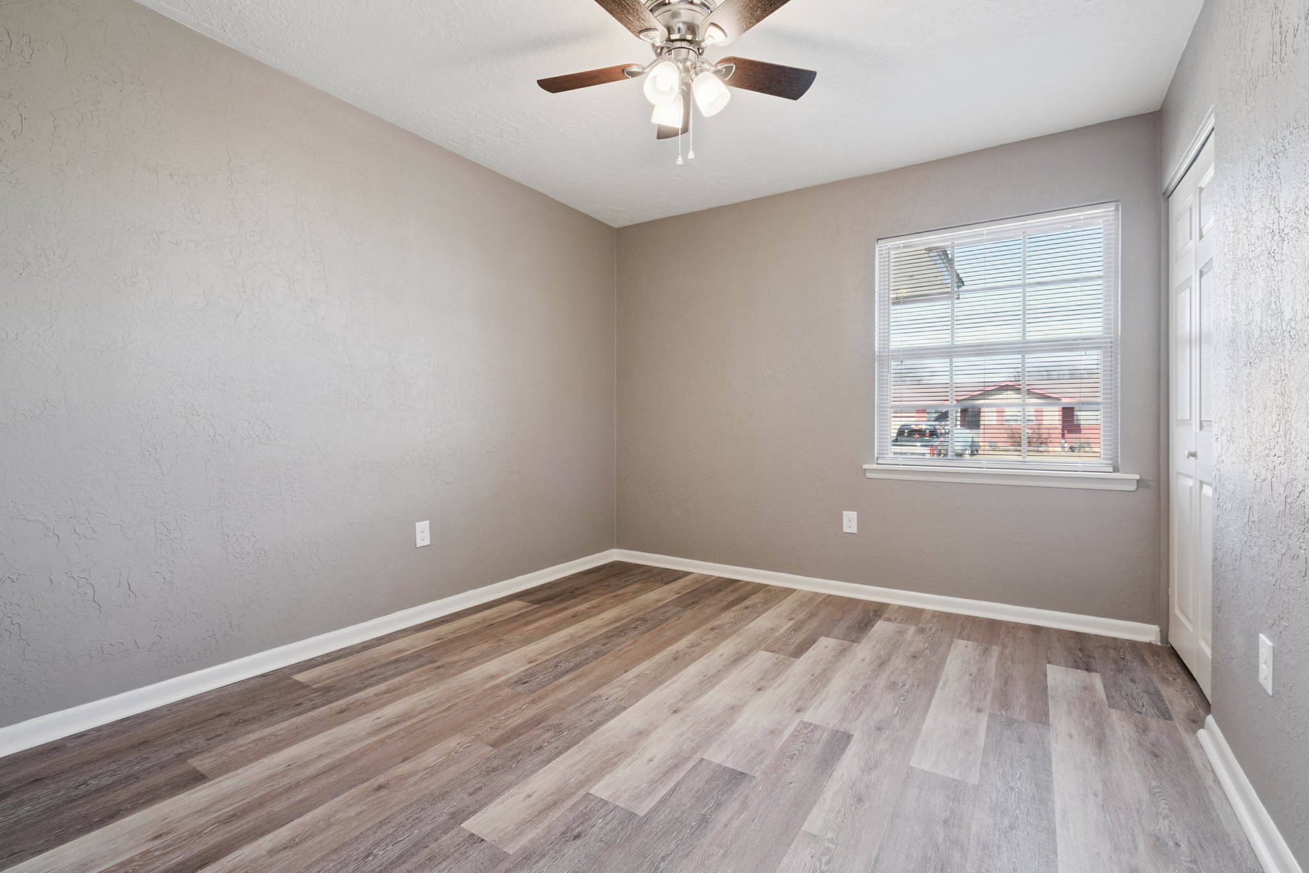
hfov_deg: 96.7
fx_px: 582
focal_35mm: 16
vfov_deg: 73.8
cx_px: 654
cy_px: 436
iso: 200
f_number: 7.1
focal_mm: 16
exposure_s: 1/8
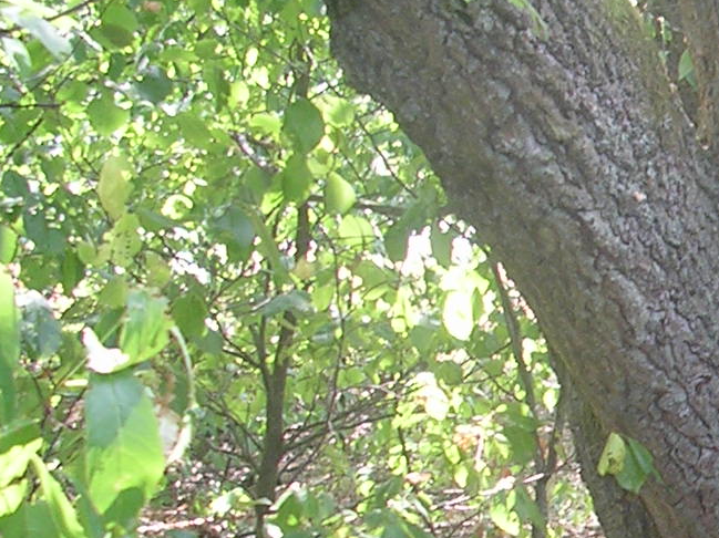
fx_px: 2491
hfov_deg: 15.4
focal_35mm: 120
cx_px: 1002
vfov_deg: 12.3
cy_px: 402
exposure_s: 1/30
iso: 50
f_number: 2.8
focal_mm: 5.8
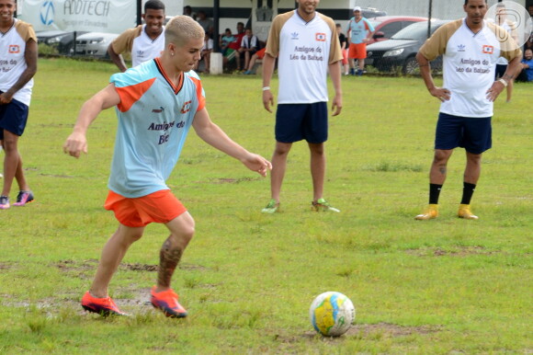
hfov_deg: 20.6
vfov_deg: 13.8
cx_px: 266
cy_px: 178
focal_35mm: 99
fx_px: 1465
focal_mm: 66
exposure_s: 1/250
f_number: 8
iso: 200
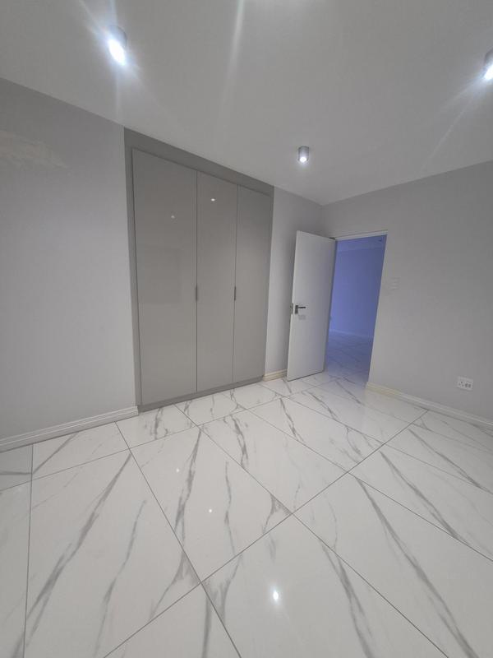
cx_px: 246
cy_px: 329
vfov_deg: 106.2
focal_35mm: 13
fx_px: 247
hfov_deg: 89.9
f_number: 2.2
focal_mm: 1.74
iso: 125
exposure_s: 1/50
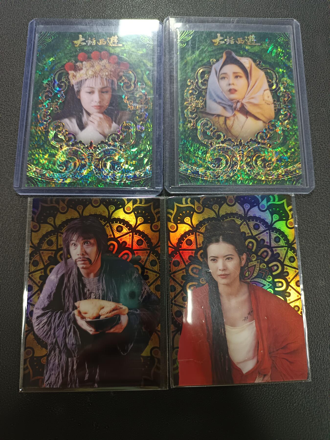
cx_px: 165
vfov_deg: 71.6
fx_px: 305
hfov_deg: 56.8
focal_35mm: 24
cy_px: 220
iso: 922
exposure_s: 1/50
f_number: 1.7
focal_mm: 5.31
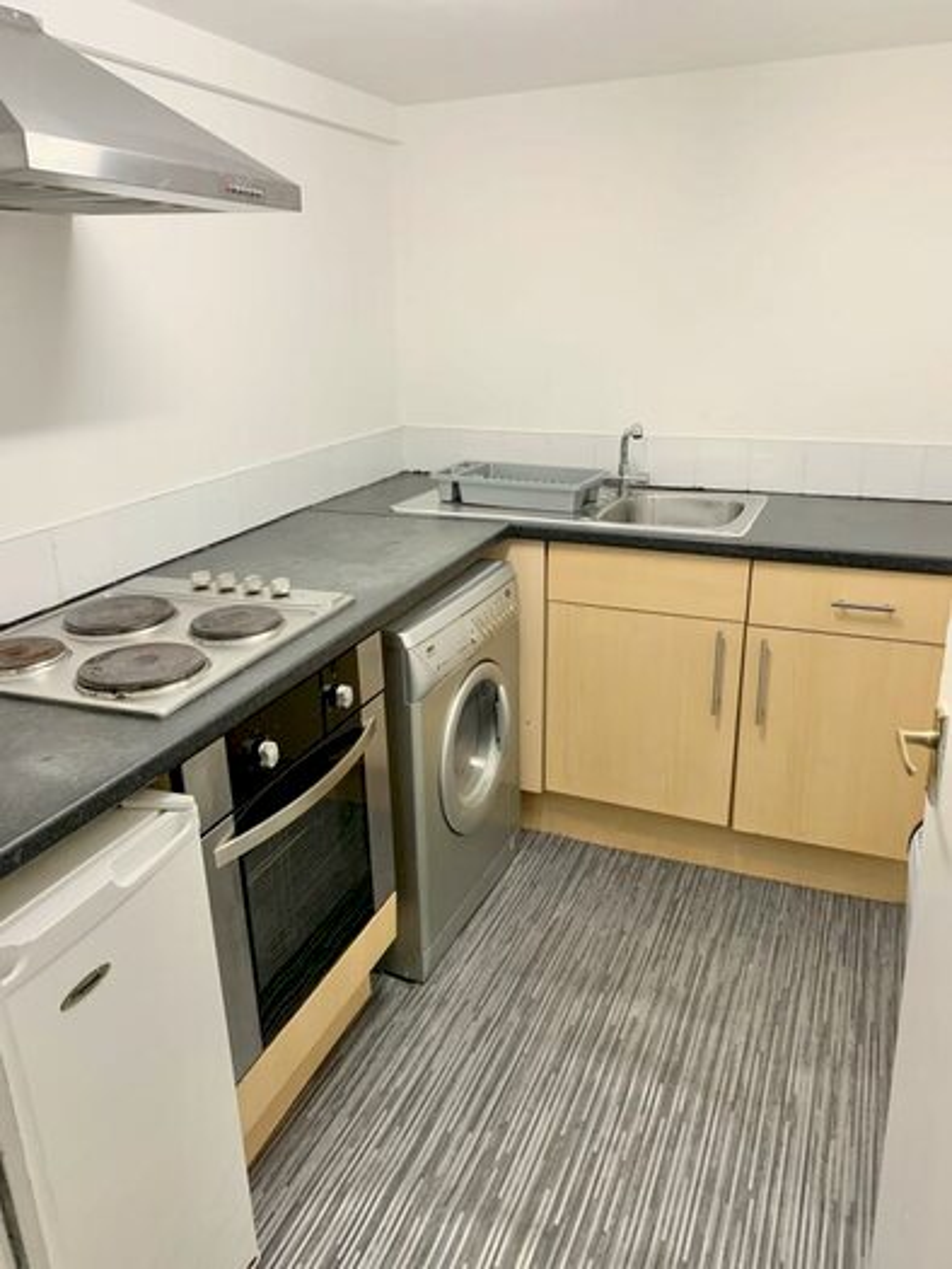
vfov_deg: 67.3
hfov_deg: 53.1
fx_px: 953
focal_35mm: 26
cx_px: 476
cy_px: 634
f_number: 1.8
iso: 250
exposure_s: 1/60
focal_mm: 4.25
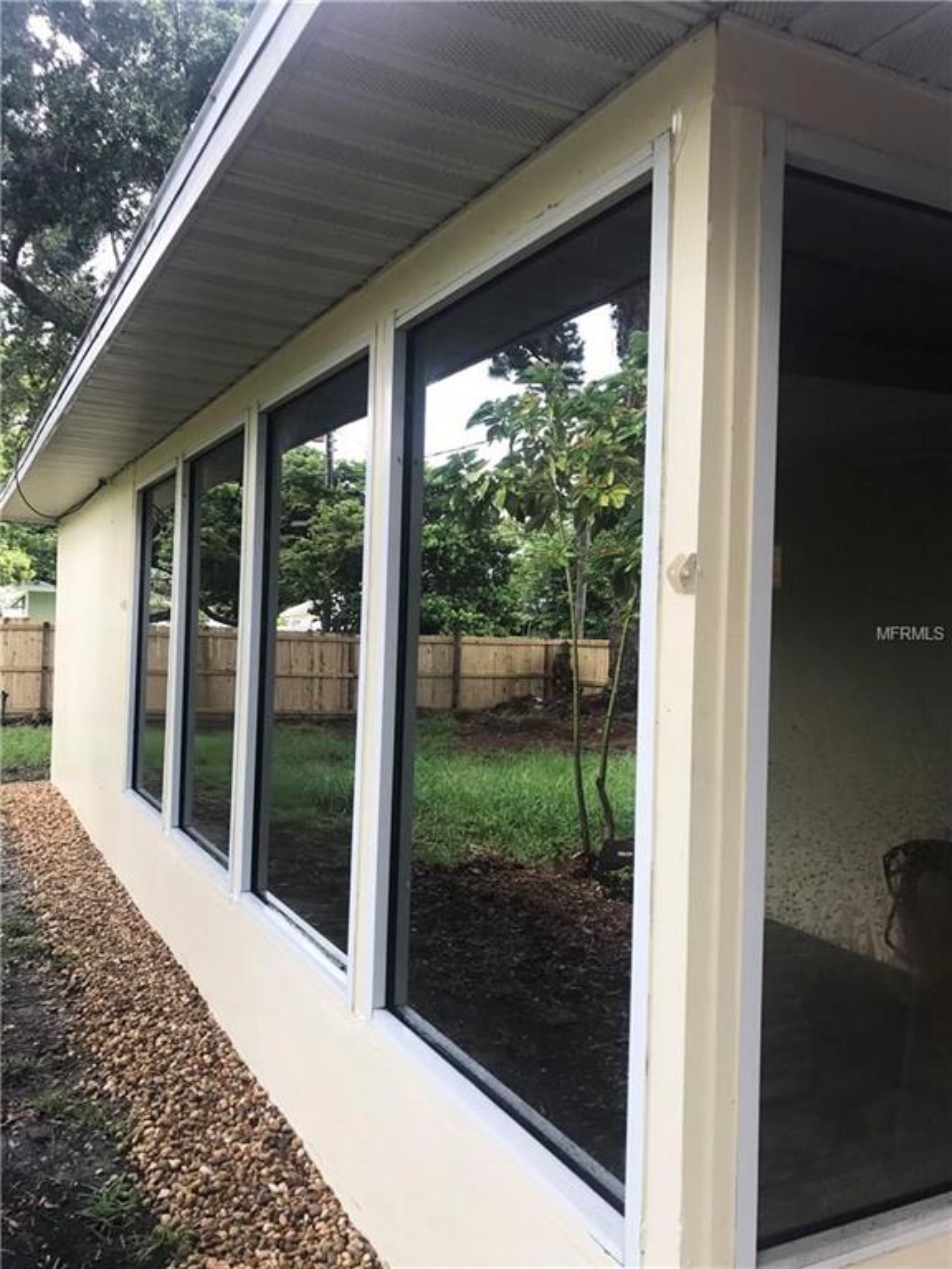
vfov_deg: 63.4
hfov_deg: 49.7
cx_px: 476
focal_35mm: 28
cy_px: 634
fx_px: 1027
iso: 20
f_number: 1.8
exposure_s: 1/267
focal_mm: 3.99
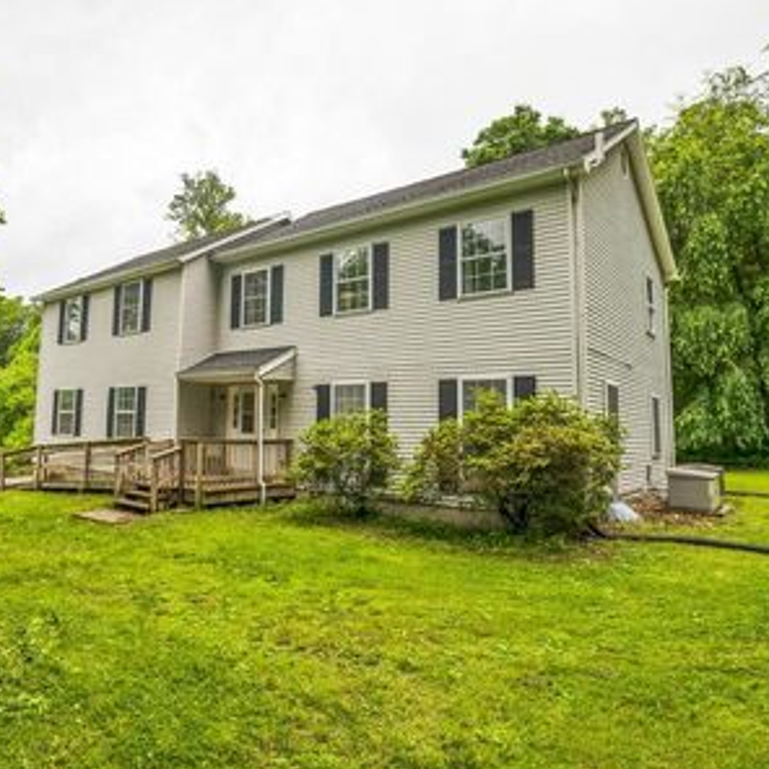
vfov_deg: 67.2
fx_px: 578
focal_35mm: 23
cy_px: 362
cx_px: 283
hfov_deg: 66.1
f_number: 7.1
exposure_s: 1/160
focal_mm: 16
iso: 500
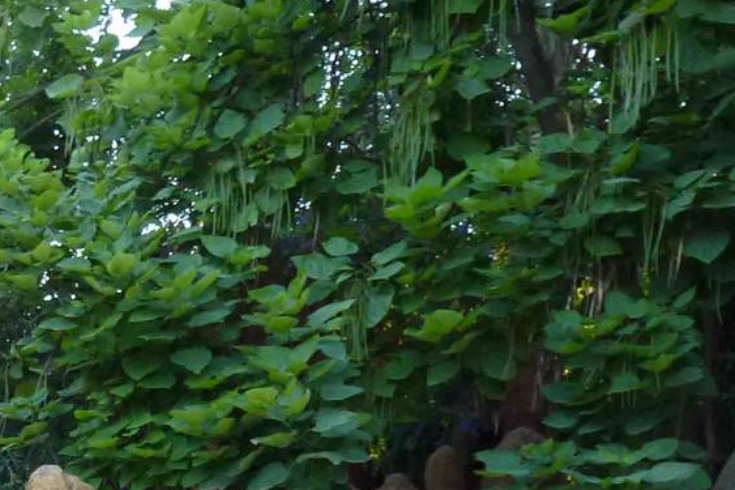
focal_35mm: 71
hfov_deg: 26.9
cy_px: 698
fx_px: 1449
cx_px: -3
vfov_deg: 17.5
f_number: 3.3
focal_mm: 4.3
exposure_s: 1/60
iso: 200
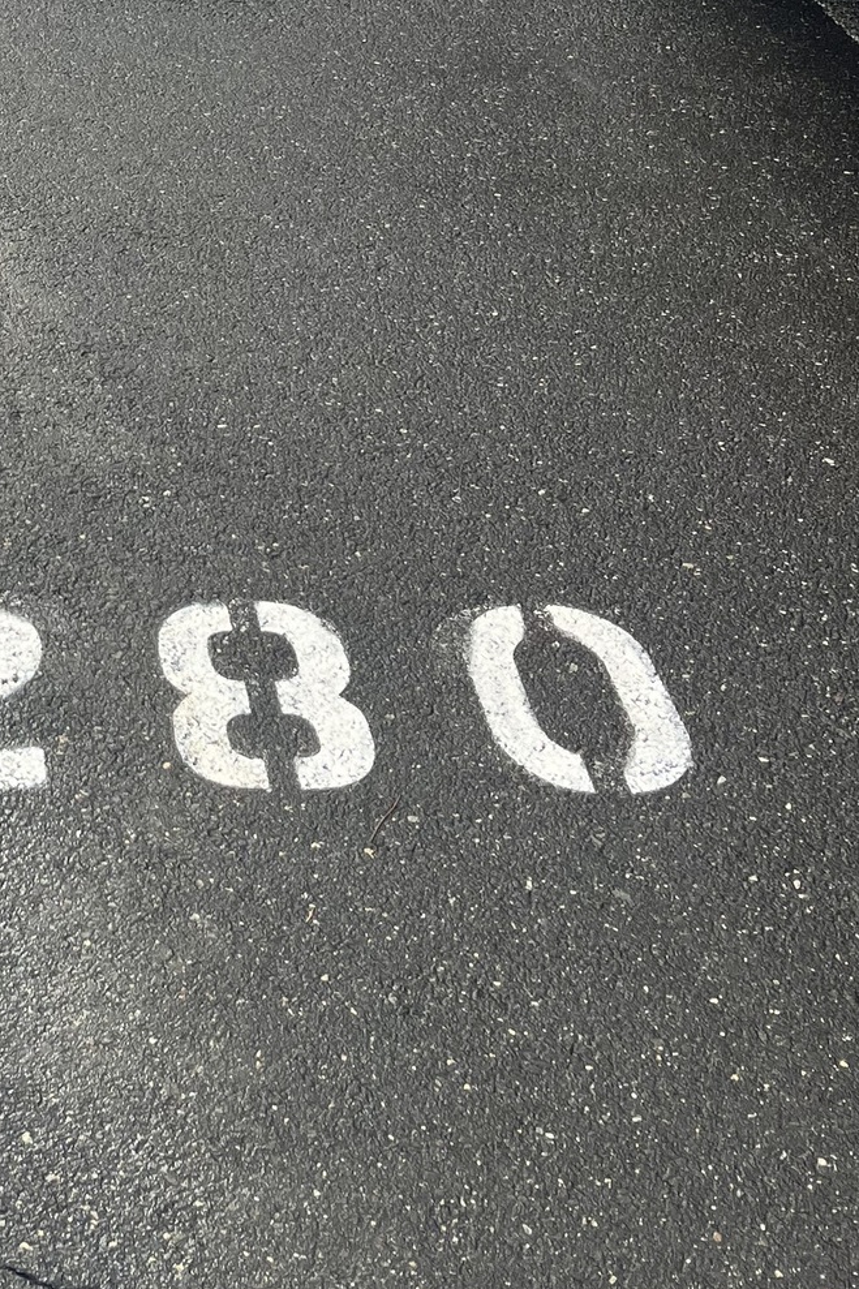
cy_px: 136
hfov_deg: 20.4
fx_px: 2255
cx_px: -116
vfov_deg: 30.5
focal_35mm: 63
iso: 50
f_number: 1.6
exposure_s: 1/2101
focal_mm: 5.1
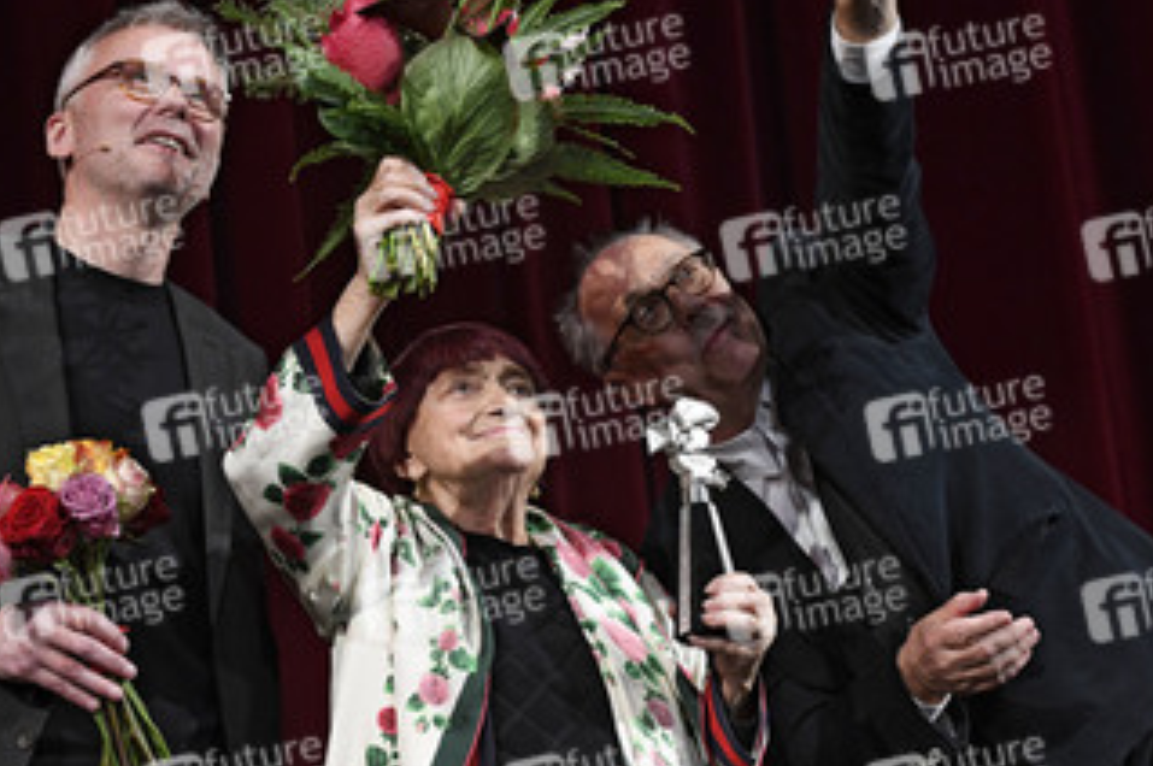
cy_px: 329
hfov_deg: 20.6
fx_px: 3167
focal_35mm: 99
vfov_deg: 13.8
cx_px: 501
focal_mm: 70
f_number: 5
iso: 3200
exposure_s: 1/320
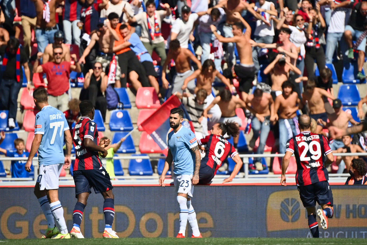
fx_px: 5708
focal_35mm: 560
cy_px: 122
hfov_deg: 3.7
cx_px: 184
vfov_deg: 2.5
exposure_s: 1/4000
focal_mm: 560
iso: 320
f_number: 5.6
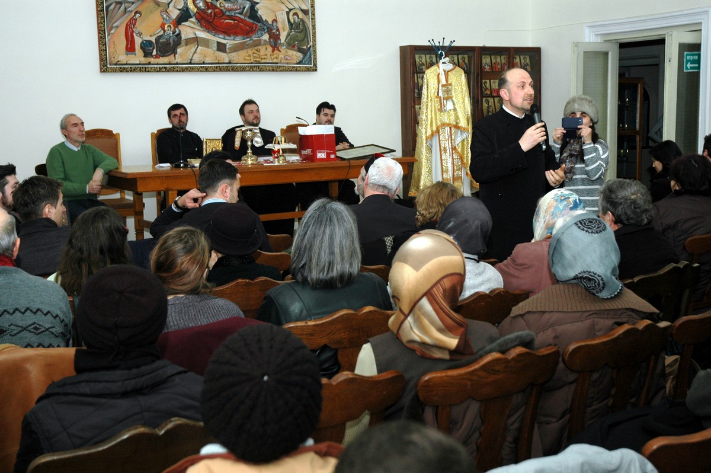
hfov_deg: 38.9
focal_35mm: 51
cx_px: 356
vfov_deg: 26.4
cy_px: 236
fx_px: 1006
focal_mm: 34
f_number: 4.2
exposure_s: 1/60
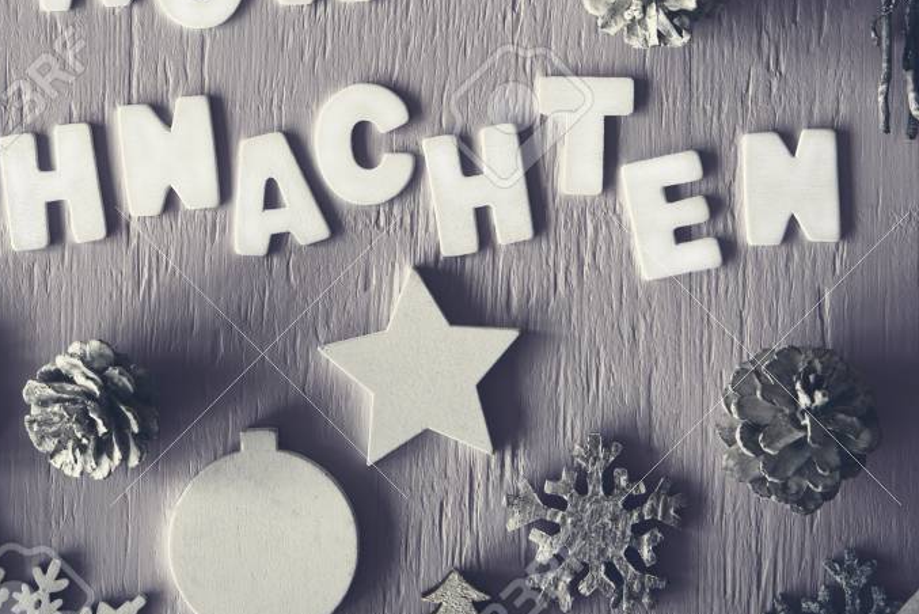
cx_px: 261
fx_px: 3677
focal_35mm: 144
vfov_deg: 9.5
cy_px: 60
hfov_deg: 14.2
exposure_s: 1.6
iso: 100
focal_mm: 75
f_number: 10
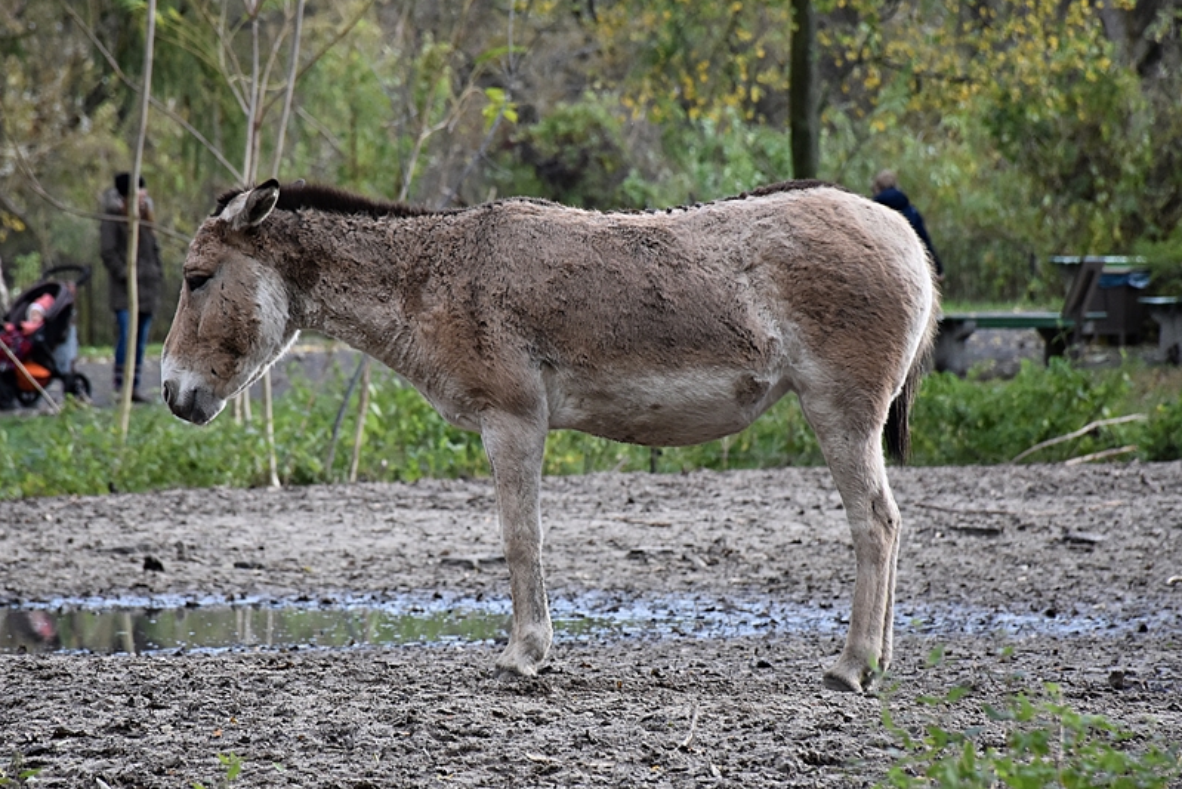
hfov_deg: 7.7
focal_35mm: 269
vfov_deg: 5.1
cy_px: 430
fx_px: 8833
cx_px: 536
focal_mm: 140
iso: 1000
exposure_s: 1/500
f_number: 5.6
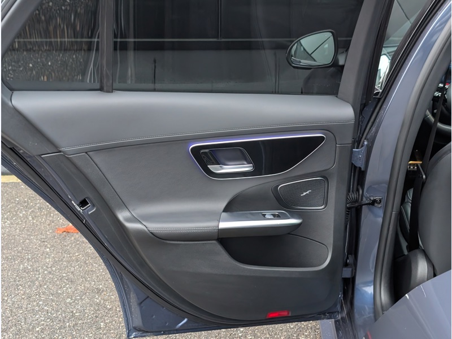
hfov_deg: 38.9
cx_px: 226
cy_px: 170
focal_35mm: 49
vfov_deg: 29.7
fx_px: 640
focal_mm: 6.9
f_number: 1.68
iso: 581
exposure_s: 1/305
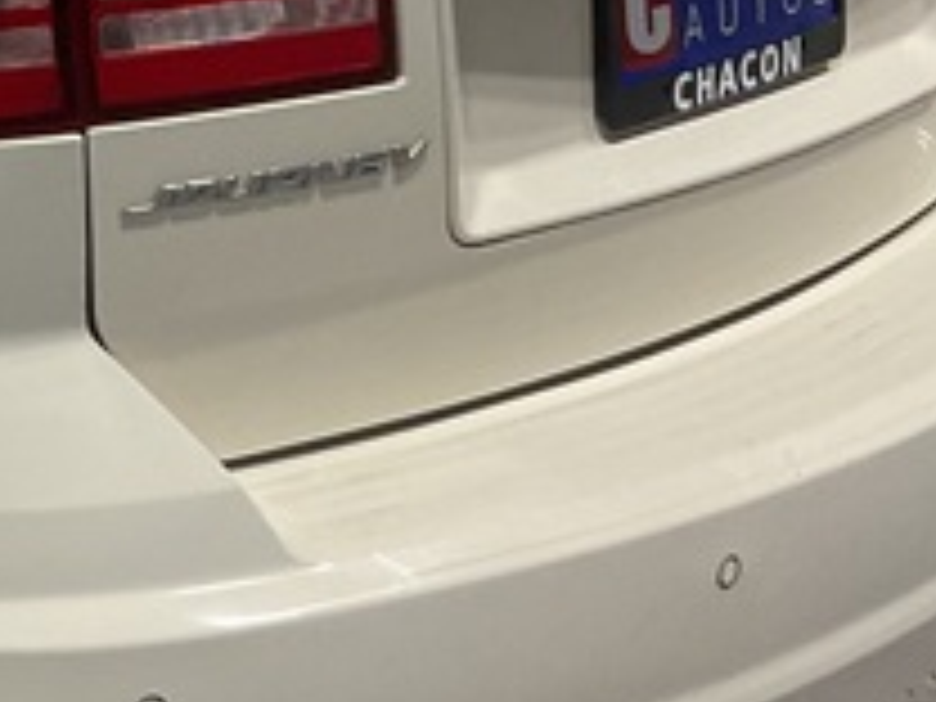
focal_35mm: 134
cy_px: 72
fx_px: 3623
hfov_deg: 13.3
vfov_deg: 11.0
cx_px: -747
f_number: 1.8
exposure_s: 1/120
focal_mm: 3
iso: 64
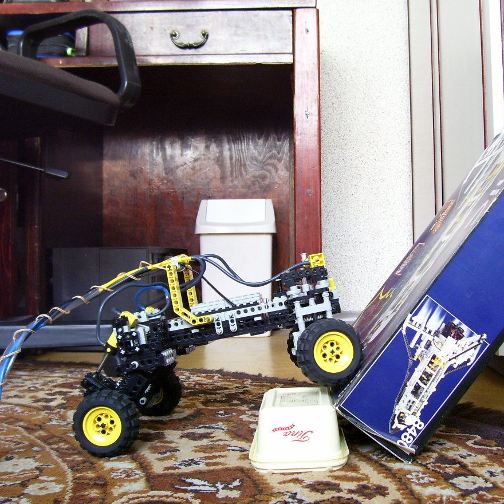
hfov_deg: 40.4
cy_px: 247
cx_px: 338
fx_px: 675
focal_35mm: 41
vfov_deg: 40.9
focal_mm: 5.6
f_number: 2.7
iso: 160
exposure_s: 1/4
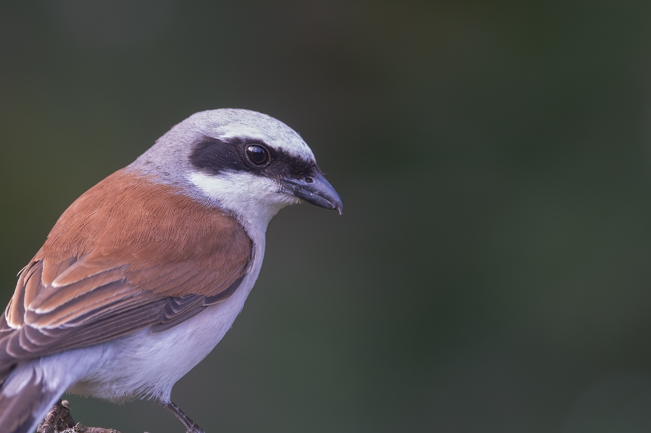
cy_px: 273
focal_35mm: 1233
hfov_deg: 1.7
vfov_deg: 1.1
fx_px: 22281
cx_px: 223
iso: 1600
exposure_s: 1/250
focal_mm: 850
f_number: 6.3
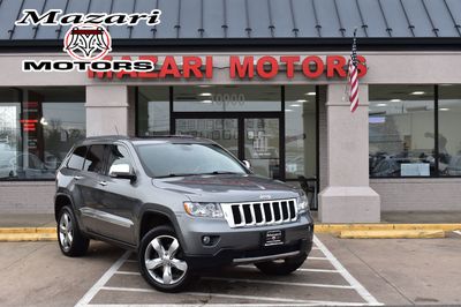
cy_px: 154
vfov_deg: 26.4
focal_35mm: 51
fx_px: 653
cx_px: 230
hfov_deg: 38.9
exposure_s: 1/100
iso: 400
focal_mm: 34
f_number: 9
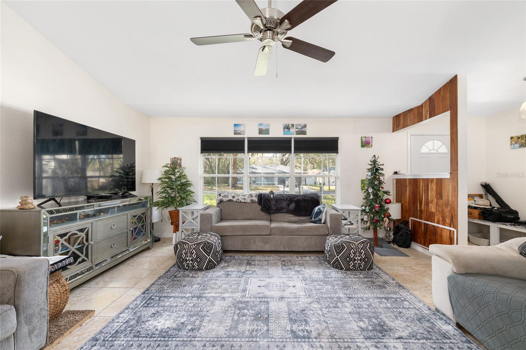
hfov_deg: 104.3
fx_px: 205
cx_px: 263
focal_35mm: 14
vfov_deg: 81.2
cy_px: 175
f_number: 7.1
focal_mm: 14
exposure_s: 1/5
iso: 400
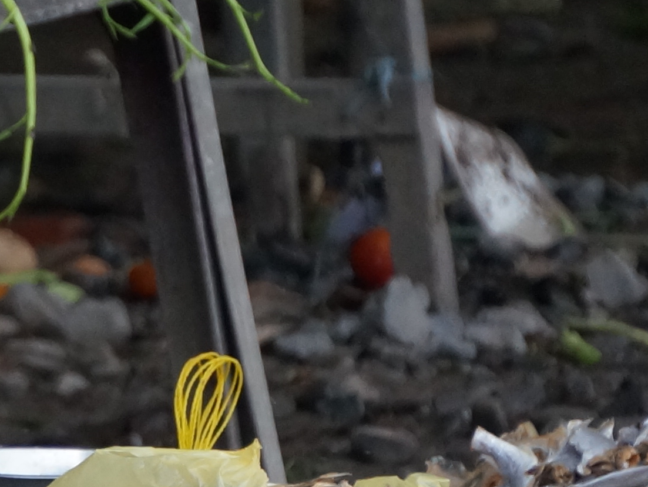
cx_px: -209
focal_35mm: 1334
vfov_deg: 1.1
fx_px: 24980
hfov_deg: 1.5
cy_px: 195
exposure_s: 1/320
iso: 1250
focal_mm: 208
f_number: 6.3
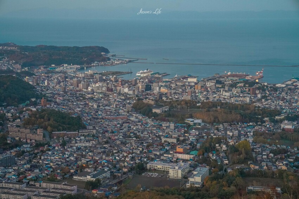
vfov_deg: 19.4
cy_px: 100
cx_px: 150
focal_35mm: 70
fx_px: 581
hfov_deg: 28.9
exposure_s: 1/80
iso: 3200
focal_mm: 70
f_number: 5.6
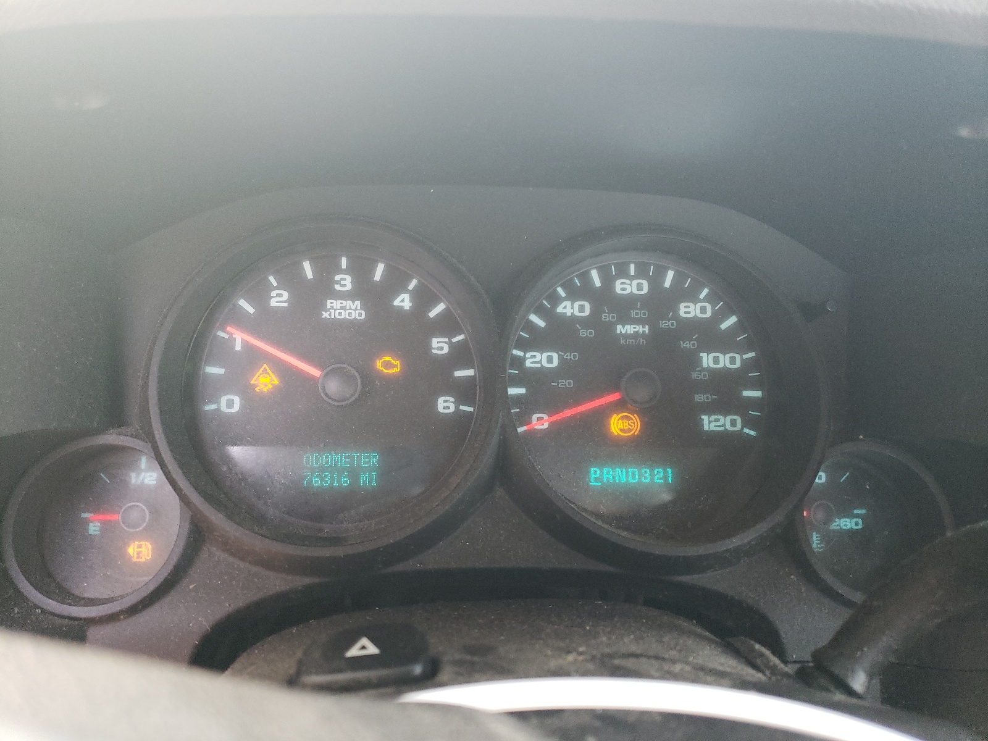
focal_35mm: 26
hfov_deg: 67.3
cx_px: 494
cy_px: 370
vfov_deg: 53.1
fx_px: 742
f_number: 1.5
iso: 158
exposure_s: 1/60.2
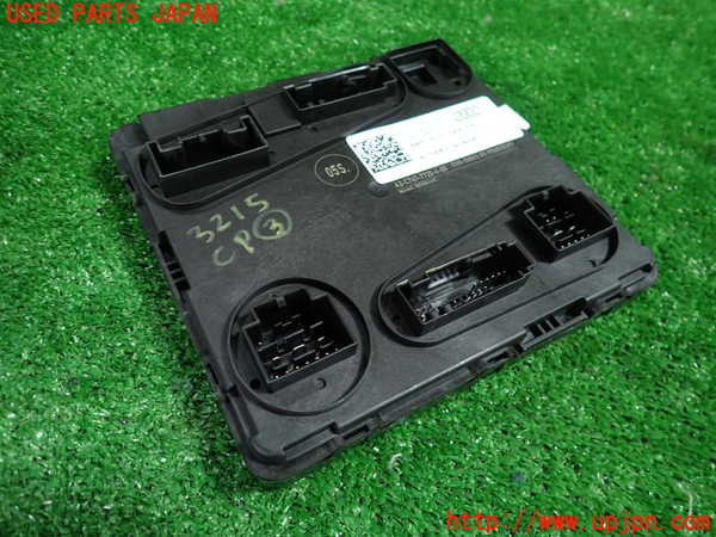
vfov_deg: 54.9
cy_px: 268
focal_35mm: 25
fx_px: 517
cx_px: 358
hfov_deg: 69.4
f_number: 2
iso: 200
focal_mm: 4.5
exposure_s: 1/30
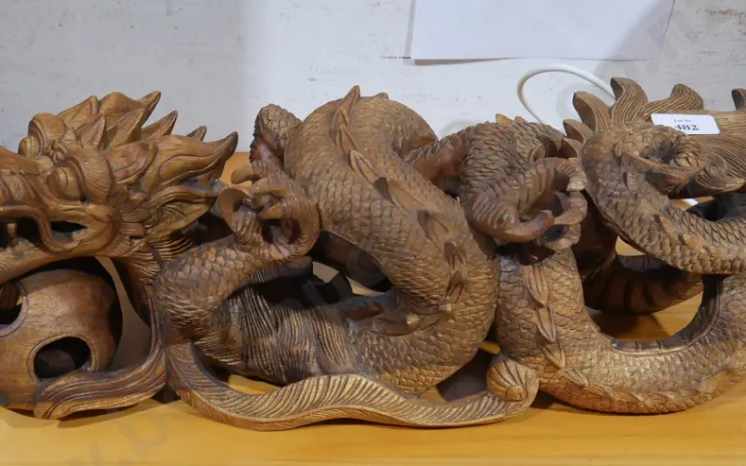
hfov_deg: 36.9
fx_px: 1118
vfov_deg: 23.5
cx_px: 336
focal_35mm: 55
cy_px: 286
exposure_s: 1/60
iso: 1000
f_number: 5.6
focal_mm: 20
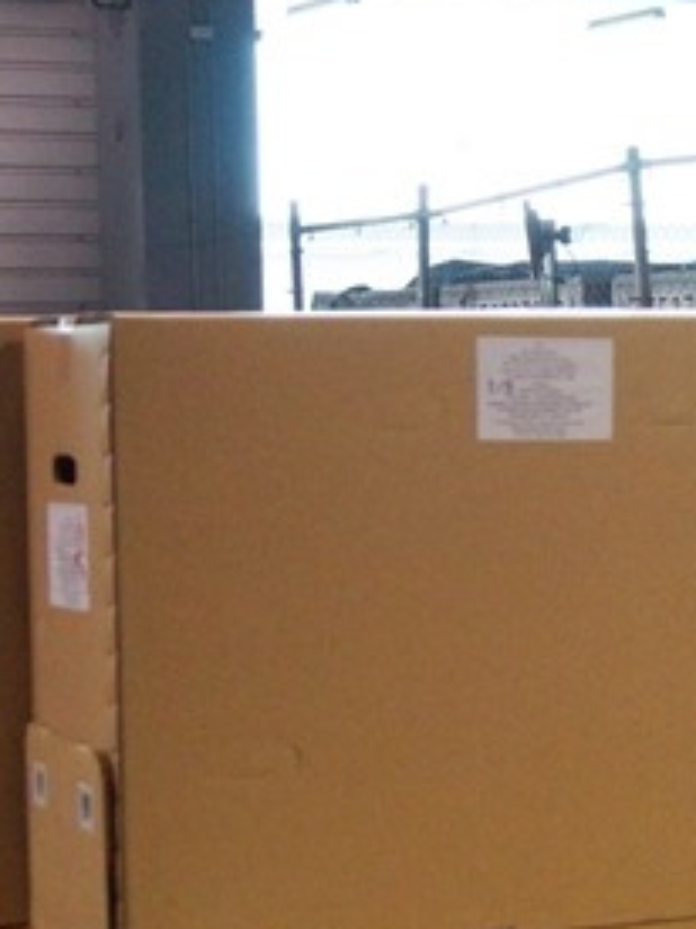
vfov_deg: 22.2
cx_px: 868
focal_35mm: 88
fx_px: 2361
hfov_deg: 16.0
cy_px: 628
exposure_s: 1/250
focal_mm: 28
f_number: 4.5
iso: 1600
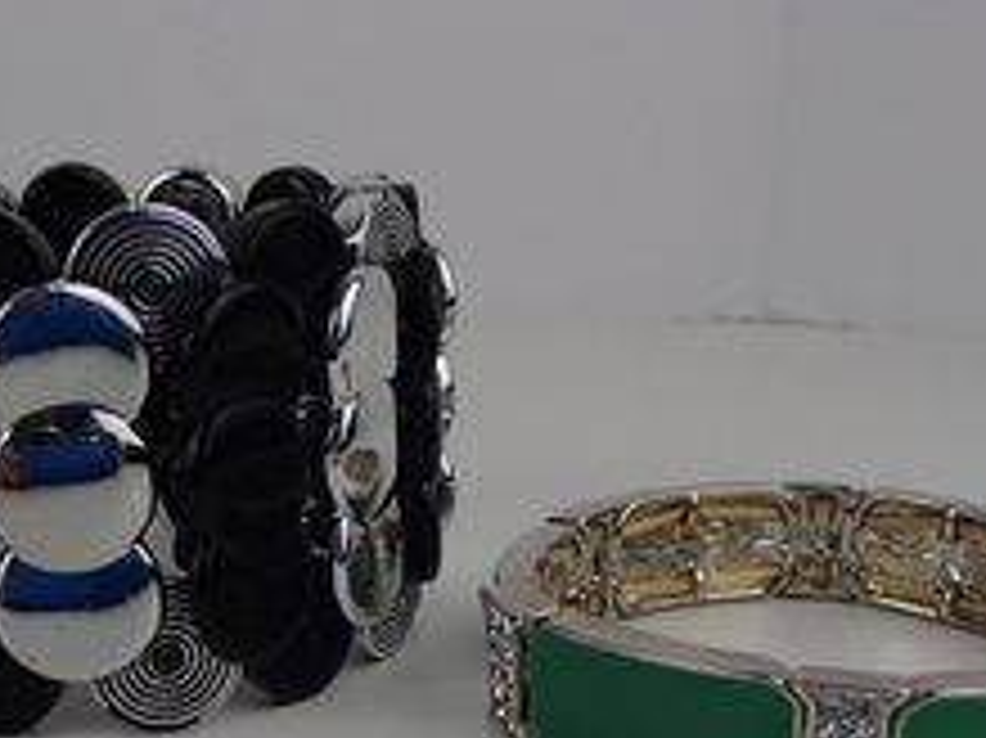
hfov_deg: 33.2
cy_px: 533
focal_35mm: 58
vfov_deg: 25.0
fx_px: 1651
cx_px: 461
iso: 160
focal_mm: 6.64
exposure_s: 1/160
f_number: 4.7
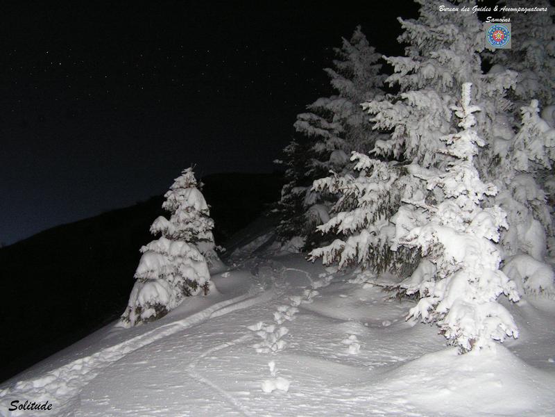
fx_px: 609
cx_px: 278
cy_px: 208
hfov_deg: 49.0
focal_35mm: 38
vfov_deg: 37.7
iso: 200
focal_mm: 6.3
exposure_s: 1/40
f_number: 2.8
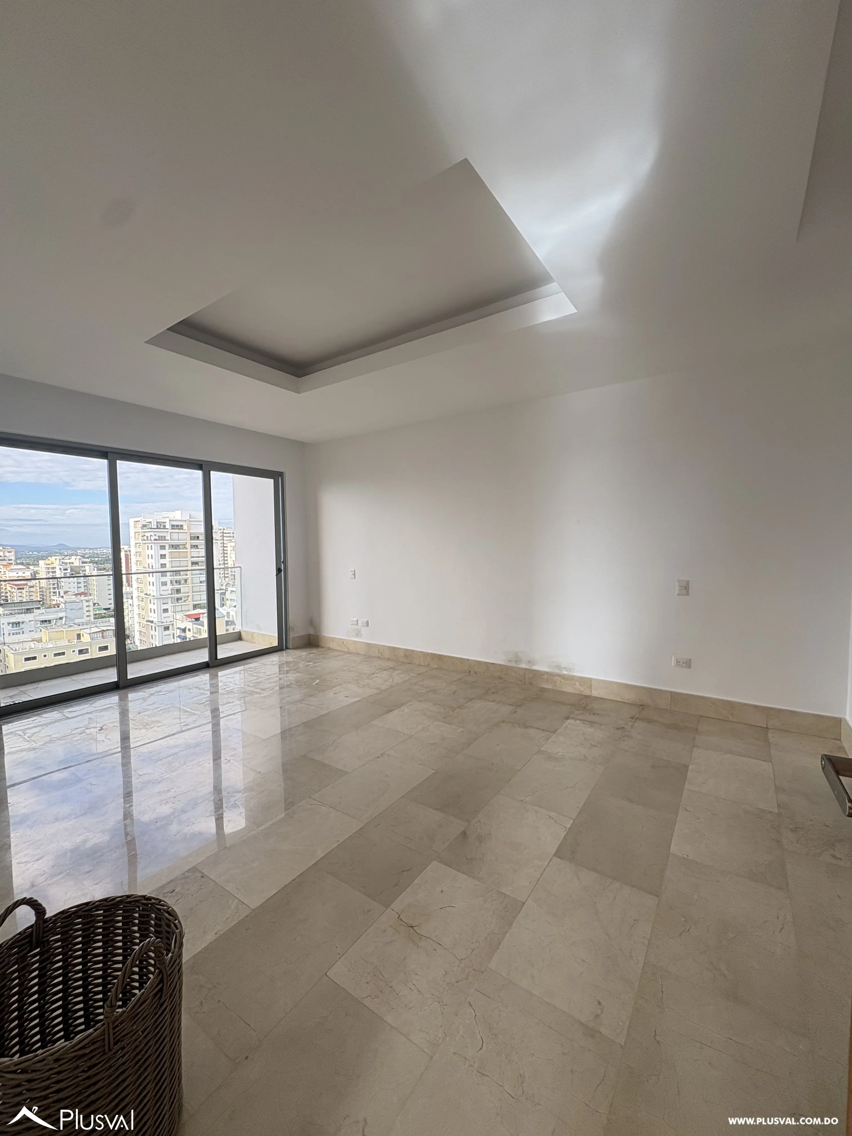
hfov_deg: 85.7
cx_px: 426
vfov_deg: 102.1
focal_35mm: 14
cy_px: 568
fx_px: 459
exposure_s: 1/106
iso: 50
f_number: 2.2
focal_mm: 2.22
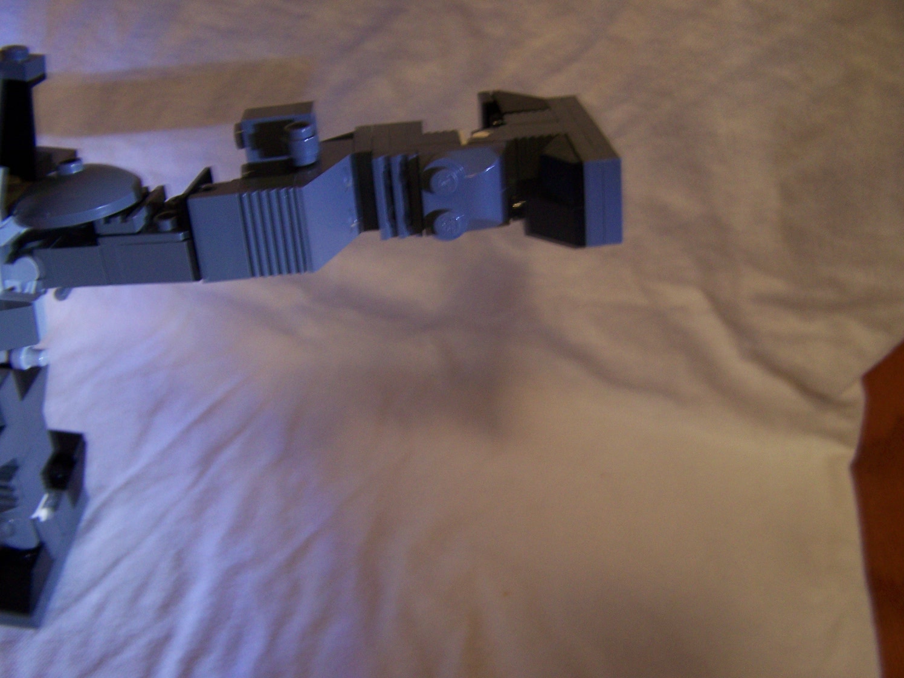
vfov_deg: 37.7
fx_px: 992
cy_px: 339
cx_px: 452
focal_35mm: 38
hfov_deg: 49.0
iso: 160
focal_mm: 6.3
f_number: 2.8
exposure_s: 1/8
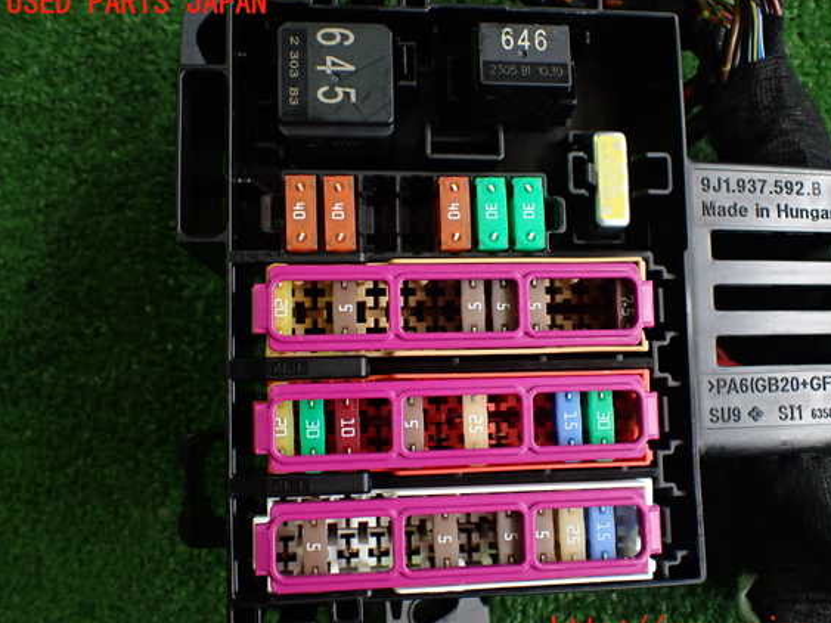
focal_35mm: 32
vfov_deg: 44.1
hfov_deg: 56.8
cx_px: 441
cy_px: 317
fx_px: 768
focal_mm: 5.4
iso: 400
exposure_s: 1/125
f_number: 2.3
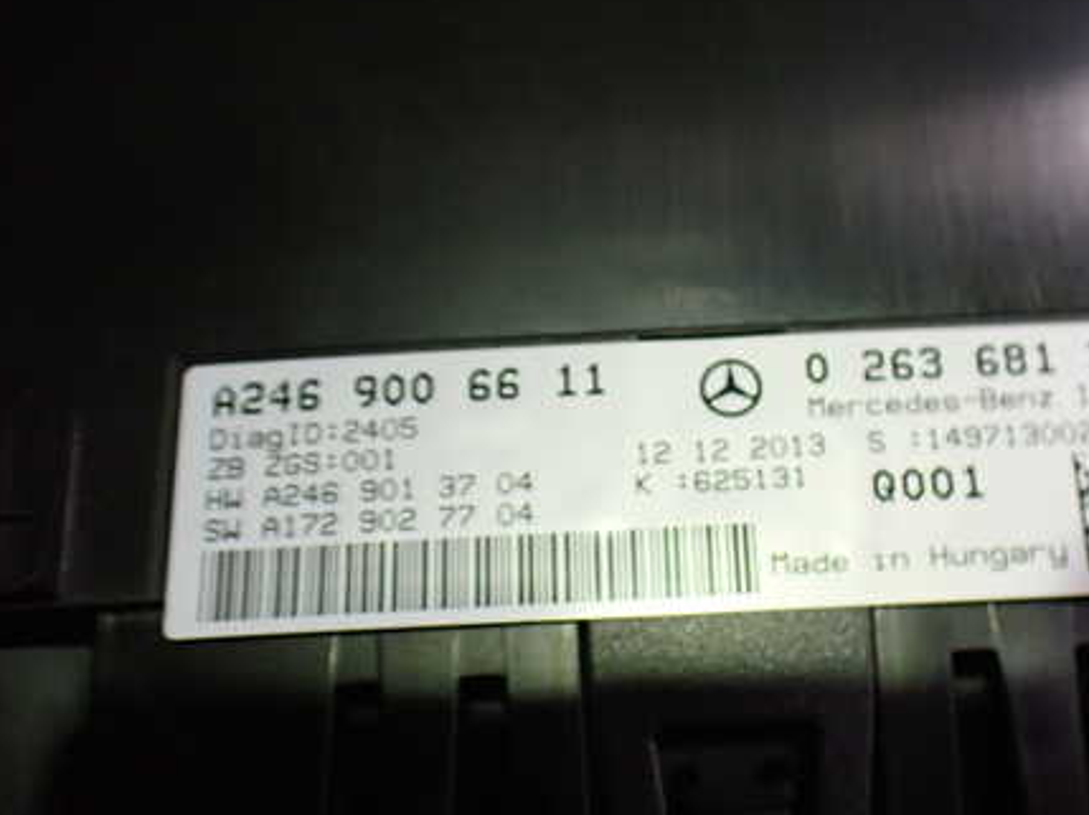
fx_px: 1320
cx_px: 693
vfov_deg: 34.3
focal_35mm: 42
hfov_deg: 44.4
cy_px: 411
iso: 800
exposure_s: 1/125
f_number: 2.3
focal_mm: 5.4
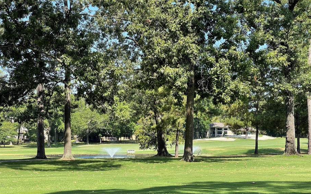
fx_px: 644
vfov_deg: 17.1
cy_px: 127
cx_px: 143
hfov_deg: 27.1
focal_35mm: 76
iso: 20
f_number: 2.2
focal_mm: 7.5
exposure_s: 1/389
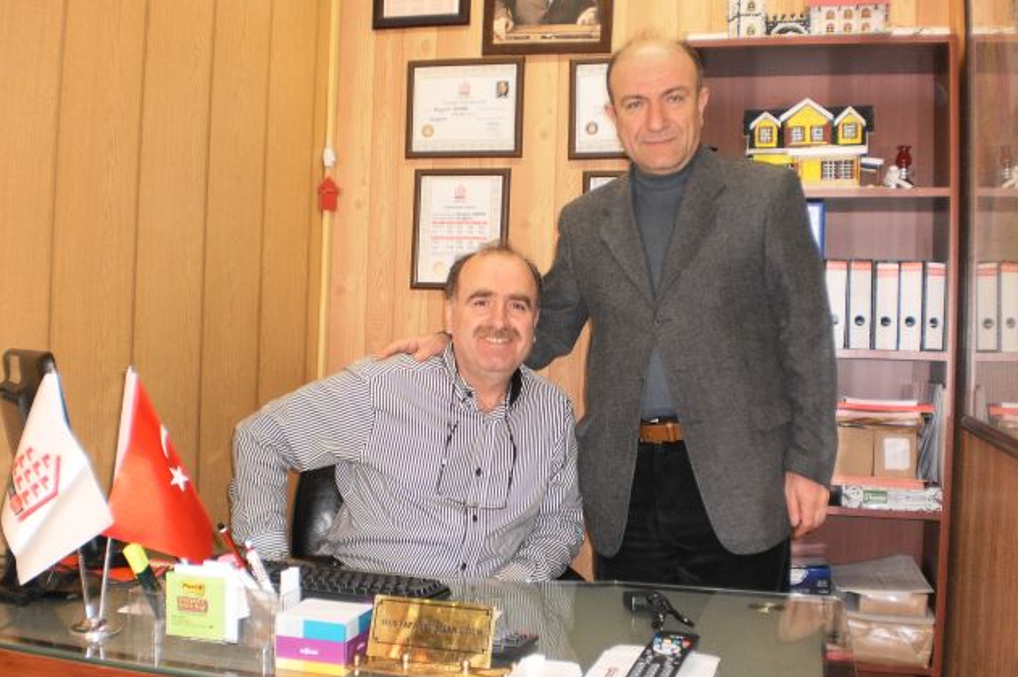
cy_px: 350
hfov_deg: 50.7
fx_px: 1074
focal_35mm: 38
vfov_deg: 35.0
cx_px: 511
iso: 160
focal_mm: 6.3
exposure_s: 1/30
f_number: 3.1
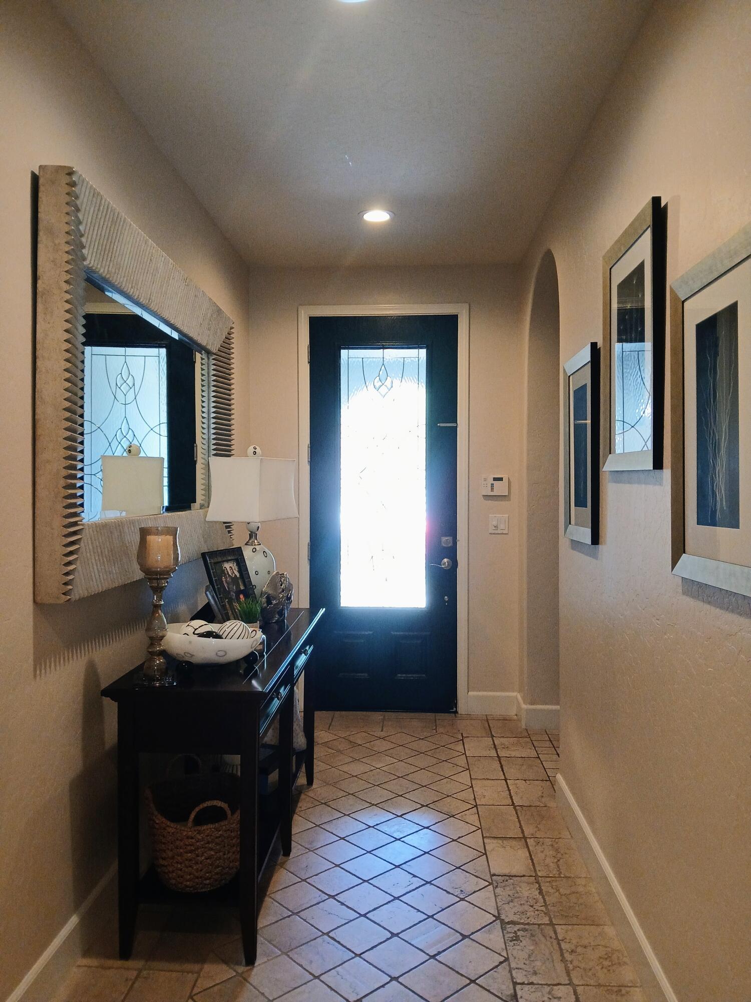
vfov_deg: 67.3
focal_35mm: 26
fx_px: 752
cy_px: 501
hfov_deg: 53.1
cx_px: 376
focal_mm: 3.98
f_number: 1.8
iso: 200
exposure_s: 1/60
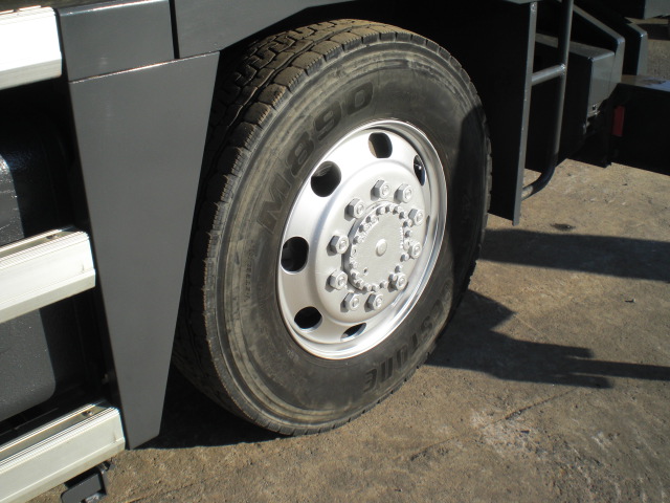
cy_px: 252
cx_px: 335
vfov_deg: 37.7
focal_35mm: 38
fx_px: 735
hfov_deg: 49.0
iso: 64
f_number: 5.6
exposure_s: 1/400
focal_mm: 6.3
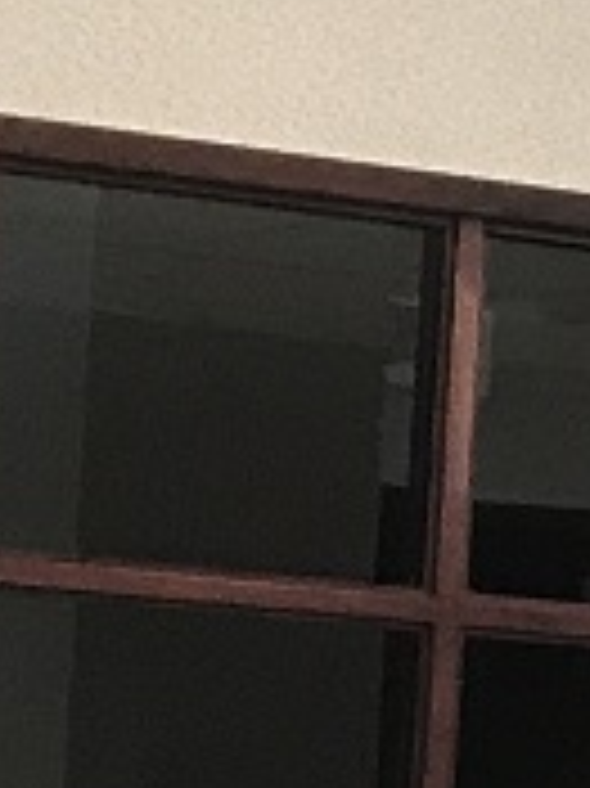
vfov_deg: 8.1
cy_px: 1218
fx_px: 5461
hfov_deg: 5.5
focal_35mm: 240
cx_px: 2211
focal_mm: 3.99
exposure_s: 1/23
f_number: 1.8
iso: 40
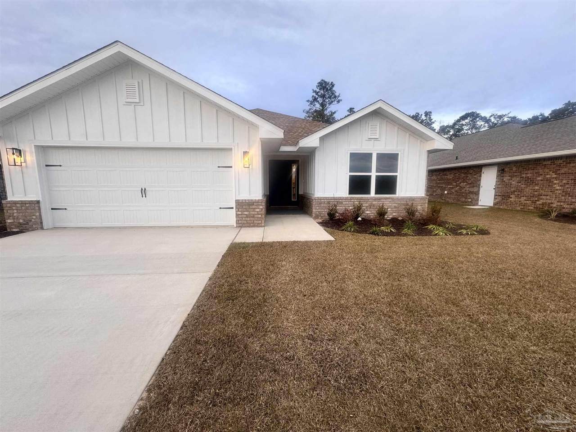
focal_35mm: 14
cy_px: 216
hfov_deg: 102.1
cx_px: 288
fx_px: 233
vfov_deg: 85.7
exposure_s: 1/99
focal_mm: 2.22
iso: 50
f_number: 2.2
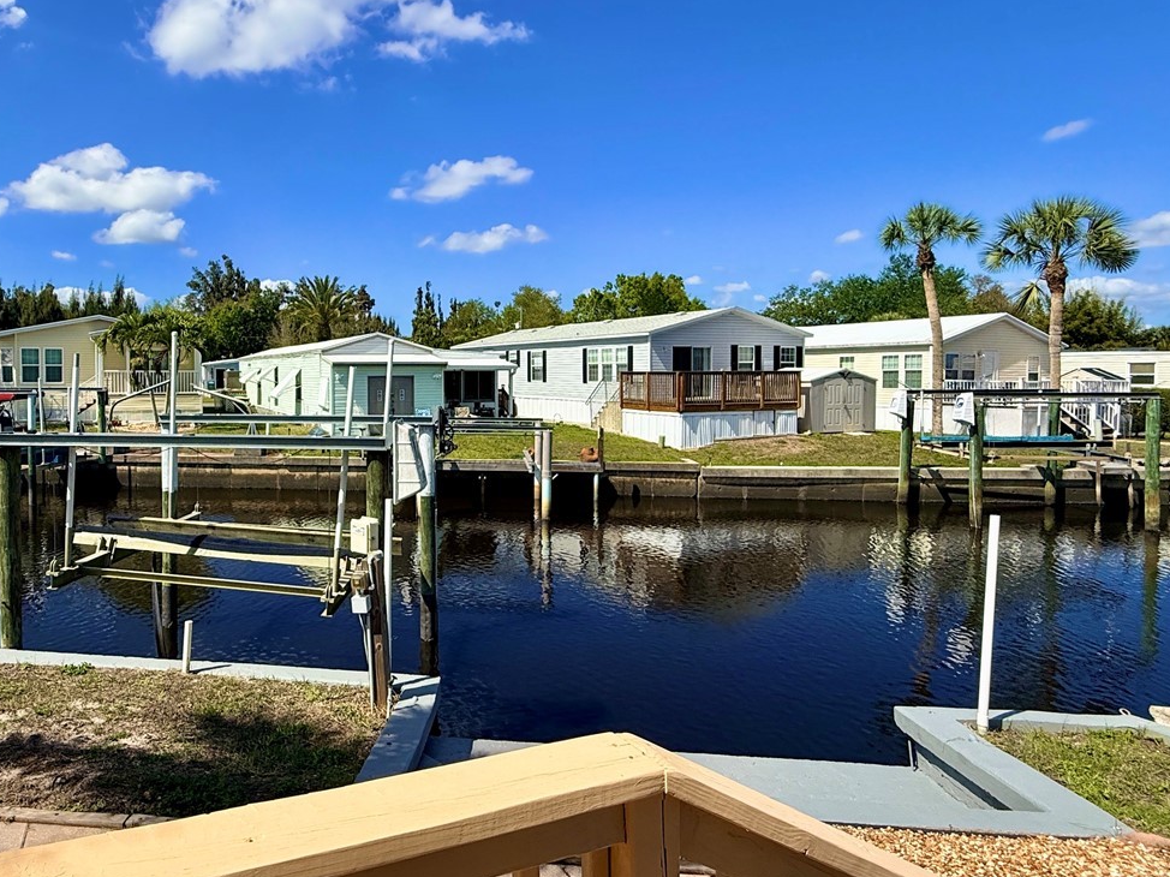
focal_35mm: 23
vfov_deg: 58.7
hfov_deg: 72.4
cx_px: 424
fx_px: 777
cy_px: 392
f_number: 2.2
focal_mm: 2.22
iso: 50
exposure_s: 1/3663
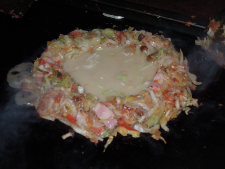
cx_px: 112
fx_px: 403
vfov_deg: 23.7
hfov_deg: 31.2
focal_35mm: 62
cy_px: 84
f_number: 4.2
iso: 200
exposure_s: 1/60
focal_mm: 11.1
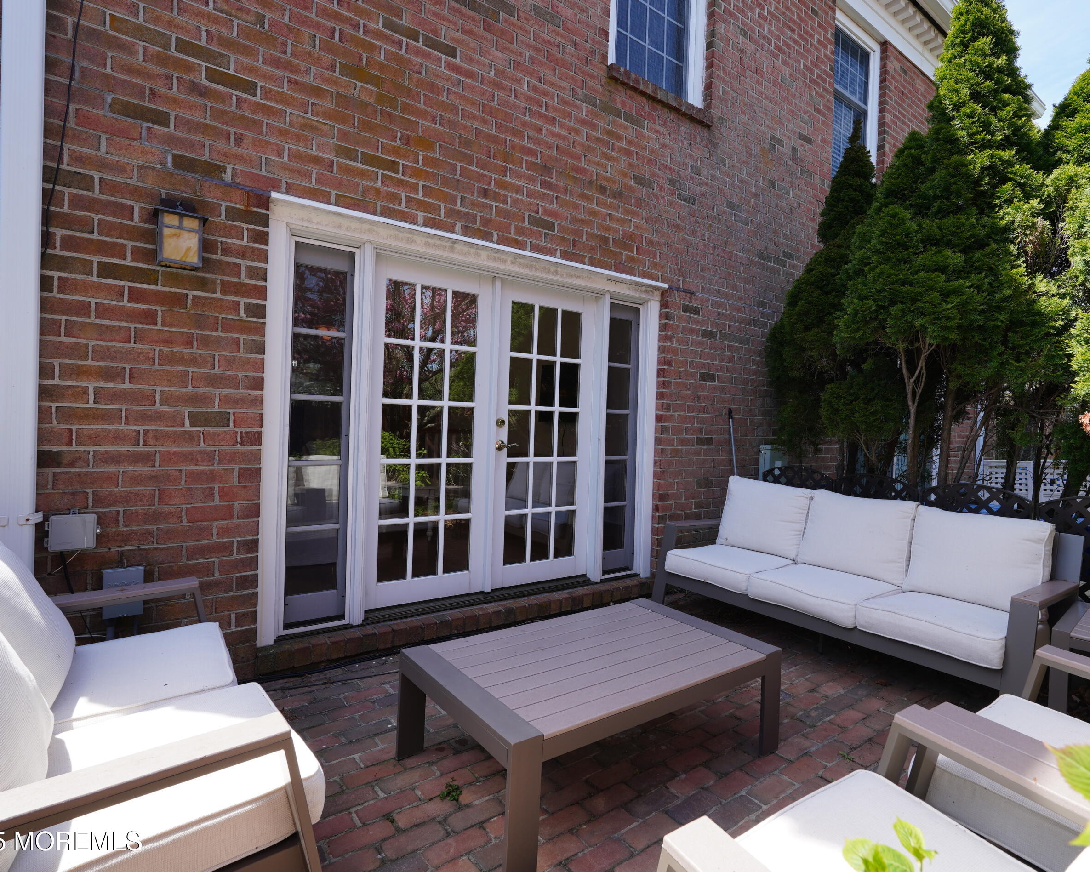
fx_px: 613
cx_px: 617
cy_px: 424
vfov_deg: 70.8
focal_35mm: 19
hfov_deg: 82.8
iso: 125
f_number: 8
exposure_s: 1/100
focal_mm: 16
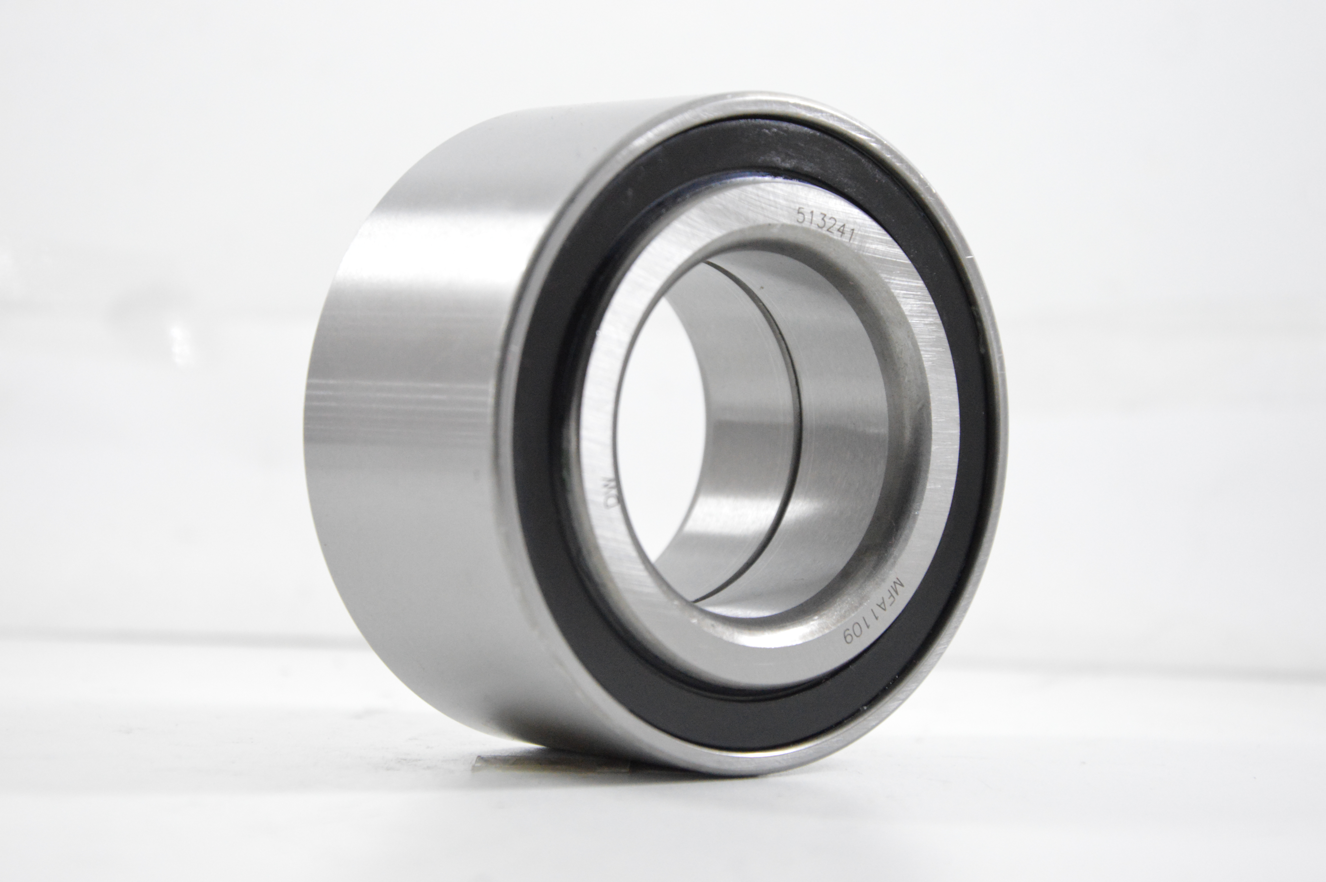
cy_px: 441
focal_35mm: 105
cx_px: 663
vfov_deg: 13.0
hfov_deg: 19.5
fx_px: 3864
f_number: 7.1
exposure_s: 1/100
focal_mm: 70
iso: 3200
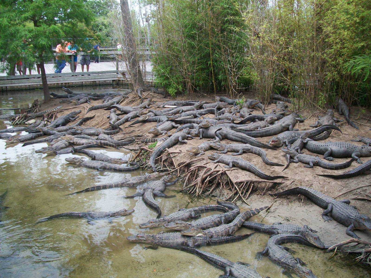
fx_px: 386
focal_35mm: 36
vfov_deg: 39.7
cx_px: 186
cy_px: 139
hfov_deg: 51.4
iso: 64
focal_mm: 6
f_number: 2.7
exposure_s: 1/500
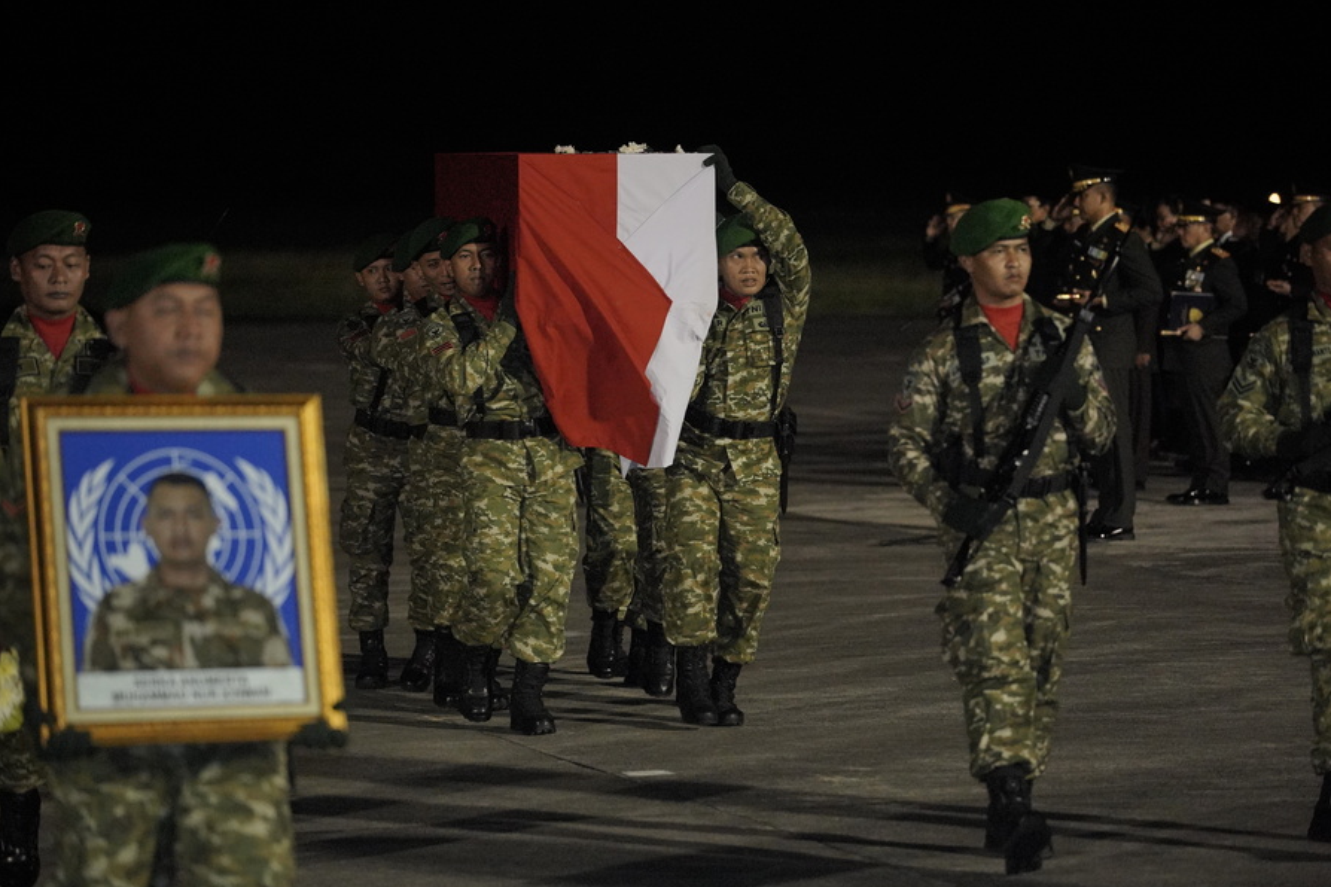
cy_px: 445
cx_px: 667
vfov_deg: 8.5
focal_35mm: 162
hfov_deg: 12.7
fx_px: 5989
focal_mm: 161
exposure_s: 1/200
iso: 5000
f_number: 4
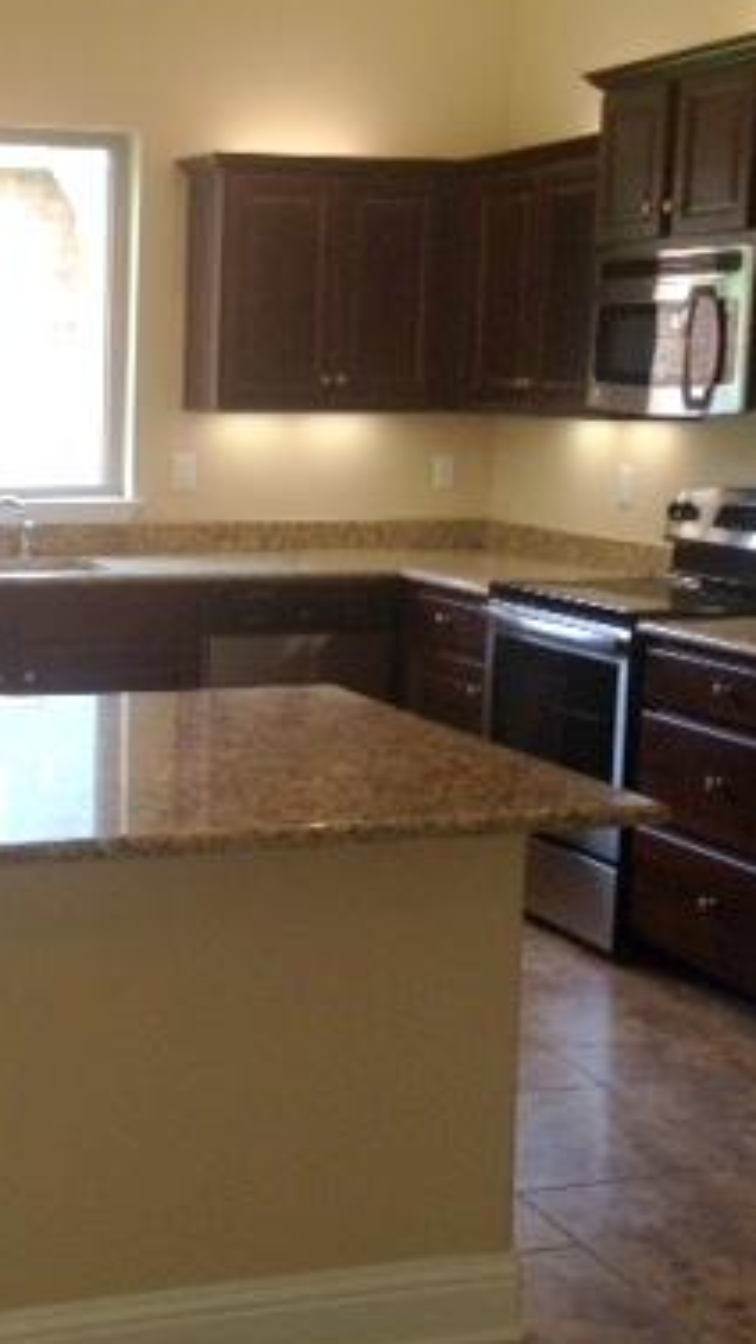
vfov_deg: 34.4
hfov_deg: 19.4
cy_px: 692
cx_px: 82
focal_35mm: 61
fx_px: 2174
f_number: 2.4
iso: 64
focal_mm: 4.12
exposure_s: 1/60
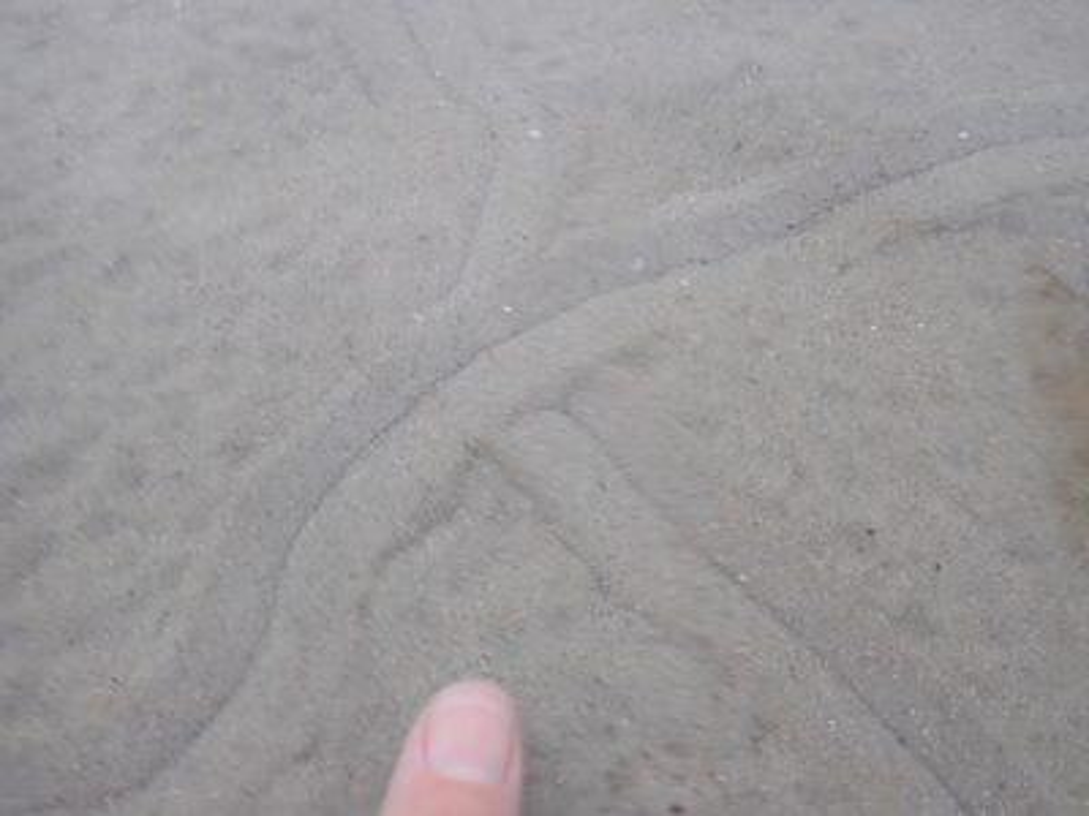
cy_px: 408
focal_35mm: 30
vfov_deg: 46.8
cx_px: 544
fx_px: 944
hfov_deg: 60.0
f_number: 6.3
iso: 100
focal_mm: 5.5
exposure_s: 1/30
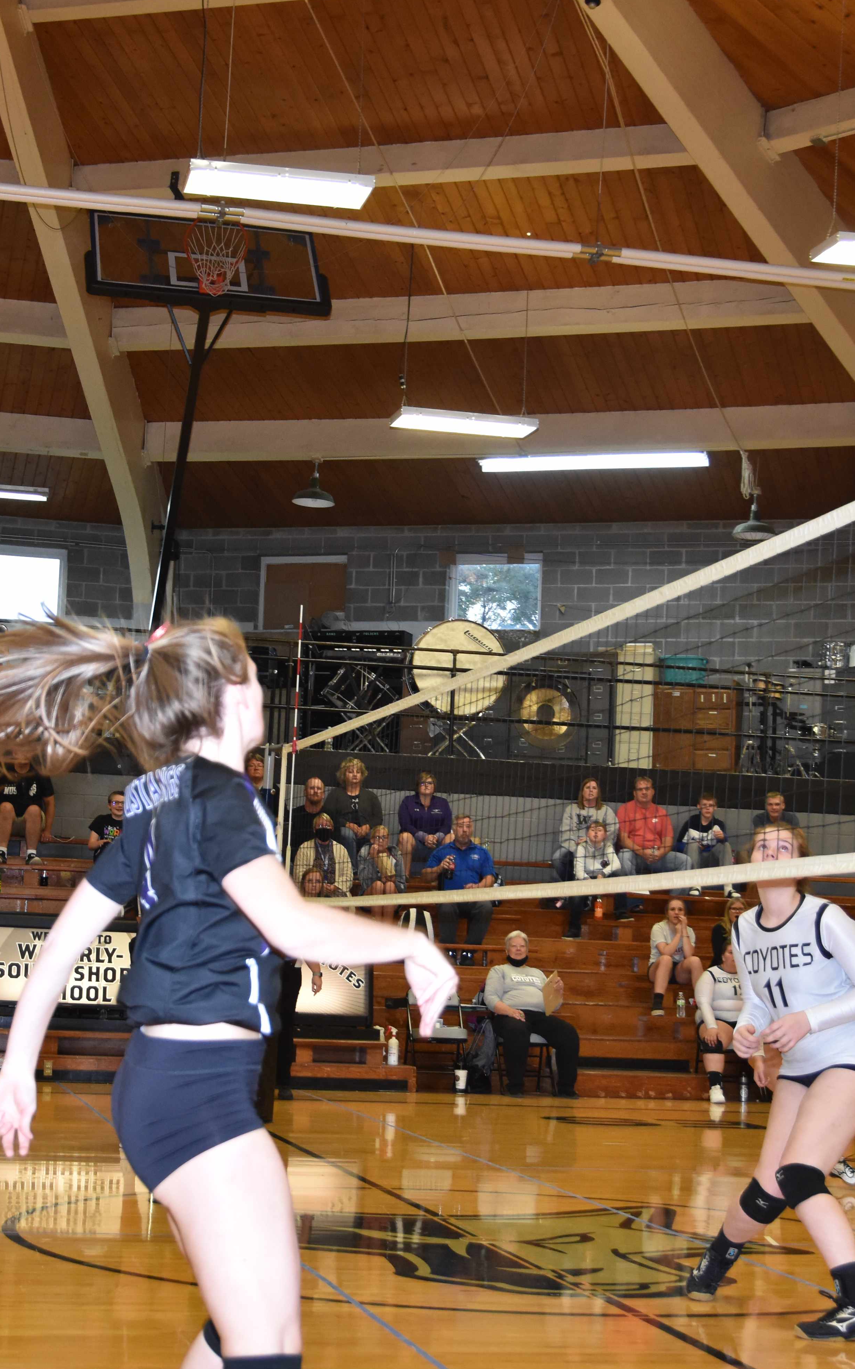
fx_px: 2340
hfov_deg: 20.7
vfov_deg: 32.6
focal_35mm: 63
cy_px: 691
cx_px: 350
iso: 1100
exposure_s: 1/200
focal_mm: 27
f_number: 4
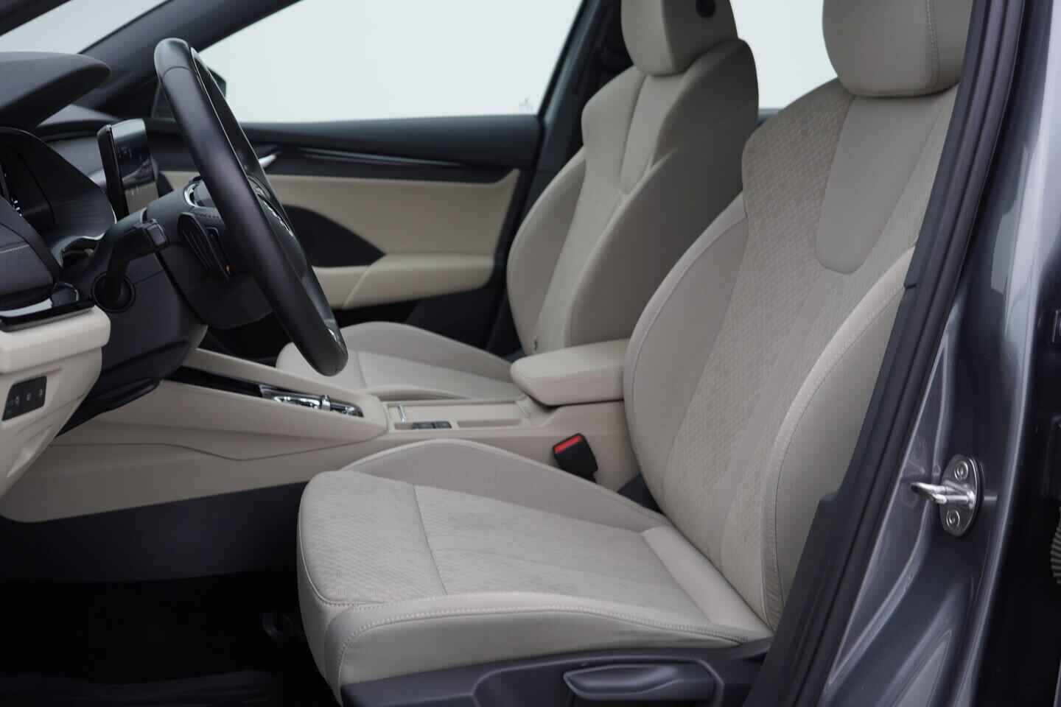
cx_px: 530
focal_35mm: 36
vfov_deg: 36.9
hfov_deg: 53.1
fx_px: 1061
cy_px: 354
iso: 125
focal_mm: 24
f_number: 3.5
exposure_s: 1/60
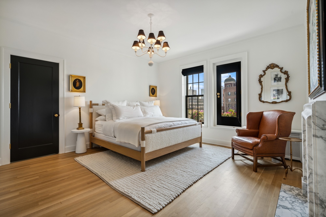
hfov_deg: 96.7
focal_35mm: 16
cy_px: 108
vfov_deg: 73.7
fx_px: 145
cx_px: 163
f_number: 9
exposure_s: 1/40
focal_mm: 16
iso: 320
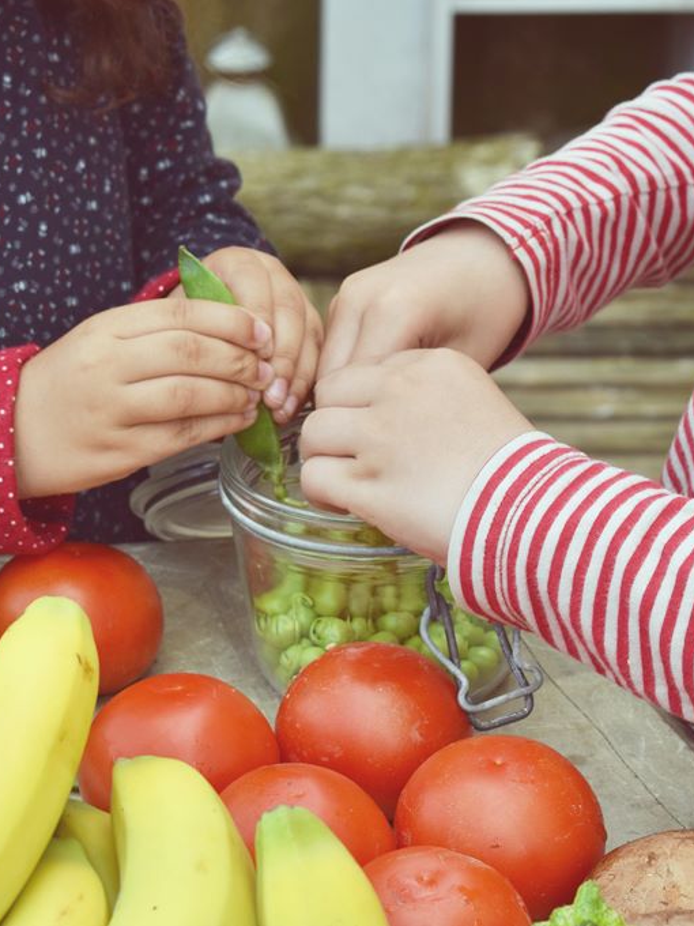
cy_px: 464
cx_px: 331
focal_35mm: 113
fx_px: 3021
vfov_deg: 17.4
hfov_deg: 13.1
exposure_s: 1/250
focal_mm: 52
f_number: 8
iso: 250
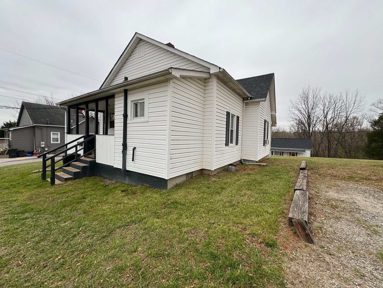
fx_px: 155
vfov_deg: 85.7
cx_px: 192
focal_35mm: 14
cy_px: 144
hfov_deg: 102.1
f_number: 2.2
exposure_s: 1/371
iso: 40
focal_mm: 2.22
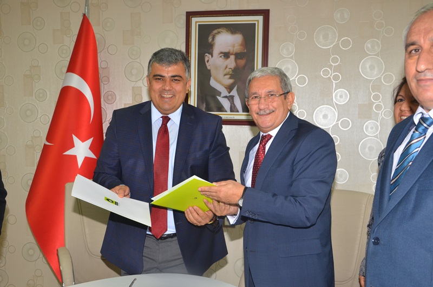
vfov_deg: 31.8
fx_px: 504
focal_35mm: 42
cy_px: 144
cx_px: 216
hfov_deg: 46.5
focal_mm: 28
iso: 400
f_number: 5.6
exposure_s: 1/60
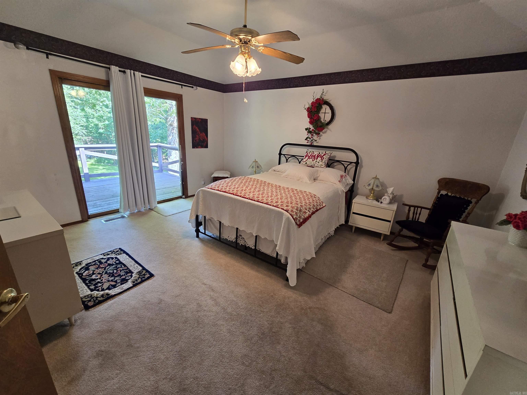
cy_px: 198
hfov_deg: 106.2
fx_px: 198
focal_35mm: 13
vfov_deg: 89.9
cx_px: 264
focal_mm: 2.2
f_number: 2.2
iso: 200
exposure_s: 1/60
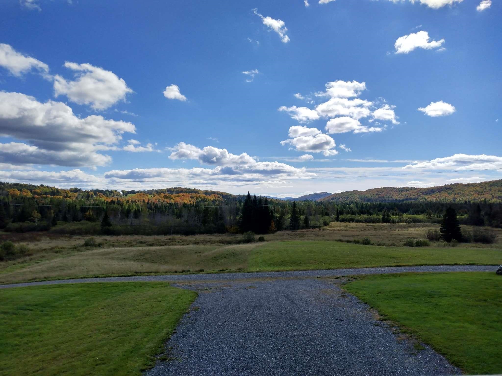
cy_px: 188
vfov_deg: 66.0
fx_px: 290
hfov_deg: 81.7
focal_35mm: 20
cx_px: 251
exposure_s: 1/3742
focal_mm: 3.54
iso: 100
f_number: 2
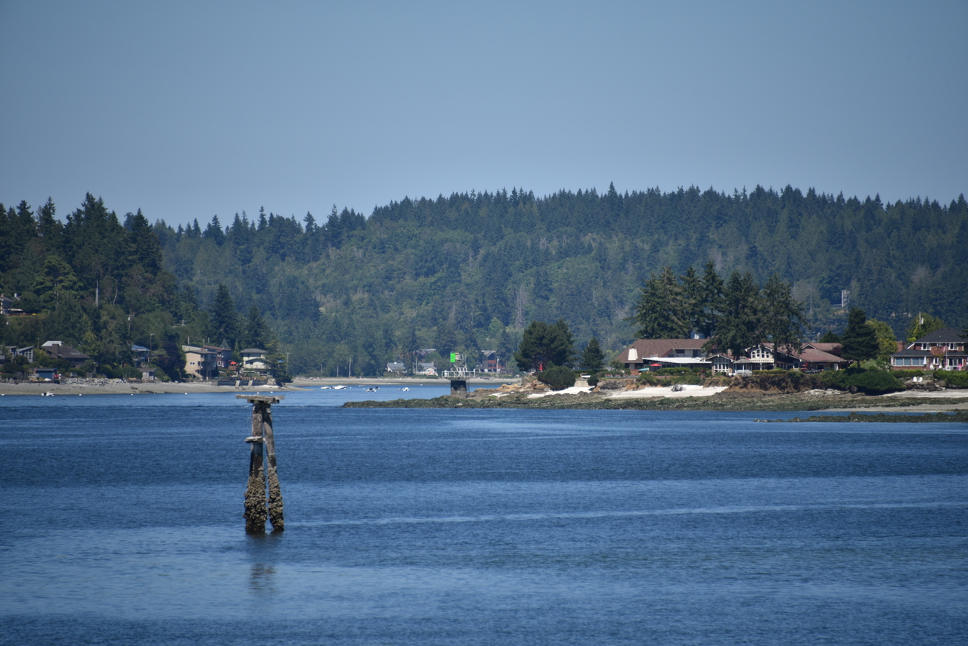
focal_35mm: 300
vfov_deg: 4.6
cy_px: 323
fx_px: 8068
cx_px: 484
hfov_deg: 6.9
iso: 100
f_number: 5.6
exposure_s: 1/640
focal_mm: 300
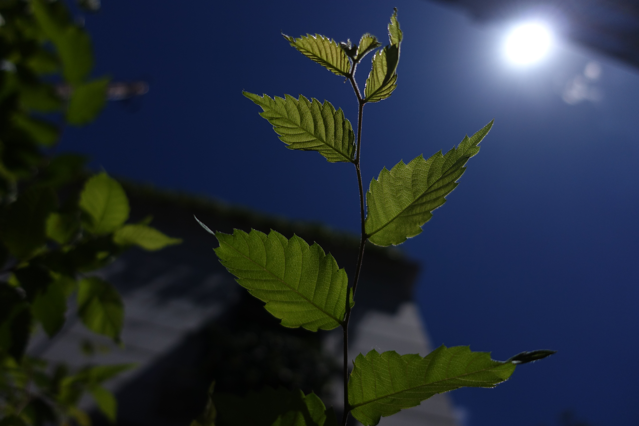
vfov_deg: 53.1
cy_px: 213
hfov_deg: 73.7
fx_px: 426
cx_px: 320
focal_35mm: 24
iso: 125
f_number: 1.8
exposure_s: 1/32000
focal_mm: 8.8
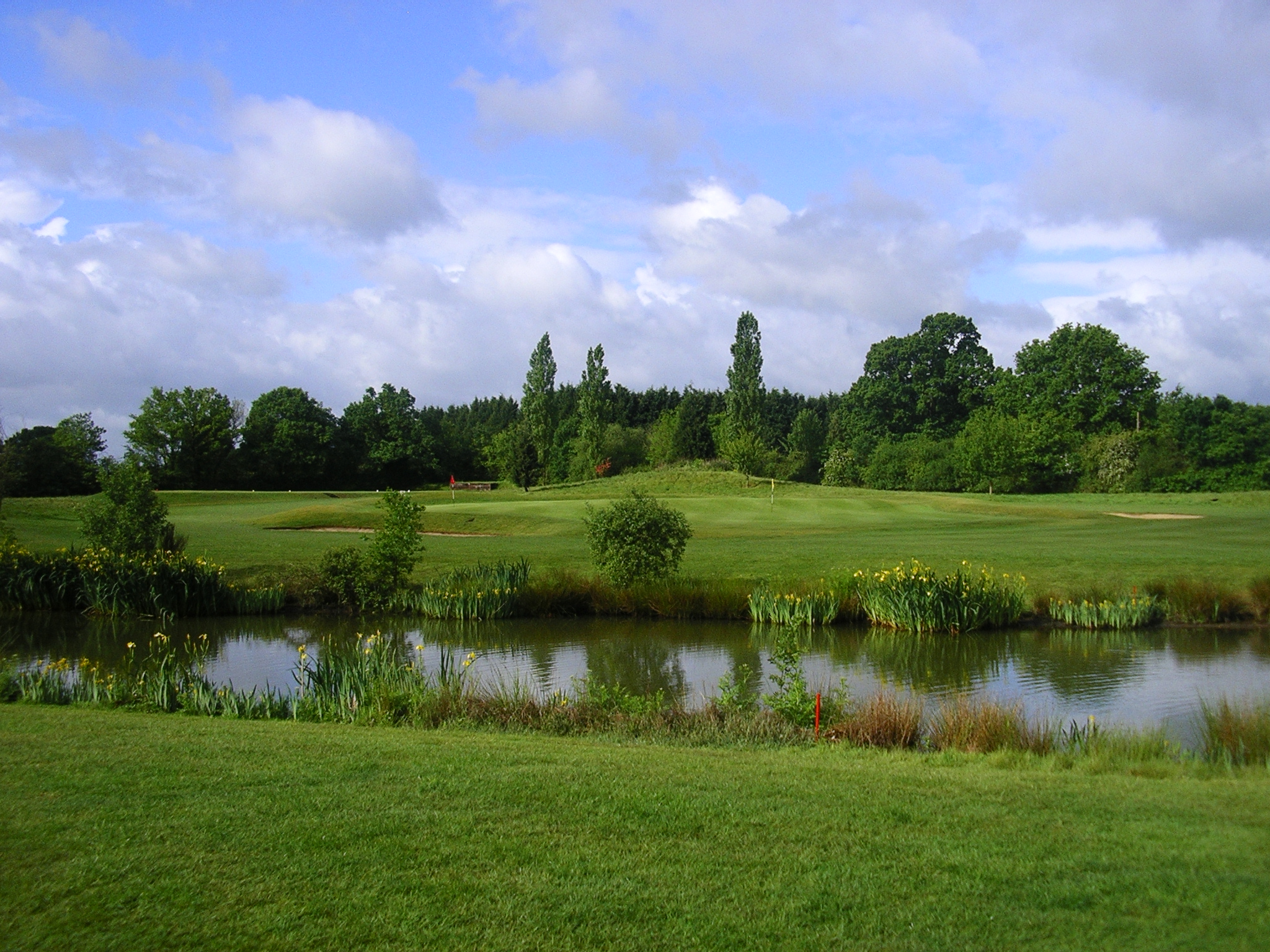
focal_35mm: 38
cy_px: 476
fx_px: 1394
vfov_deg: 37.7
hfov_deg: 49.0
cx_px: 635
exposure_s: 1/800
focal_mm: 5.8
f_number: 4.1
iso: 50
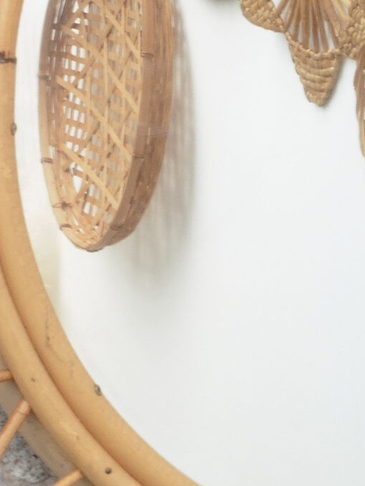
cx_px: 373
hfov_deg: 9.6
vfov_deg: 12.8
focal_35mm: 154
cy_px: 87
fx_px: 2164
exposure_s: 1/13
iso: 125
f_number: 8
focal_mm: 9
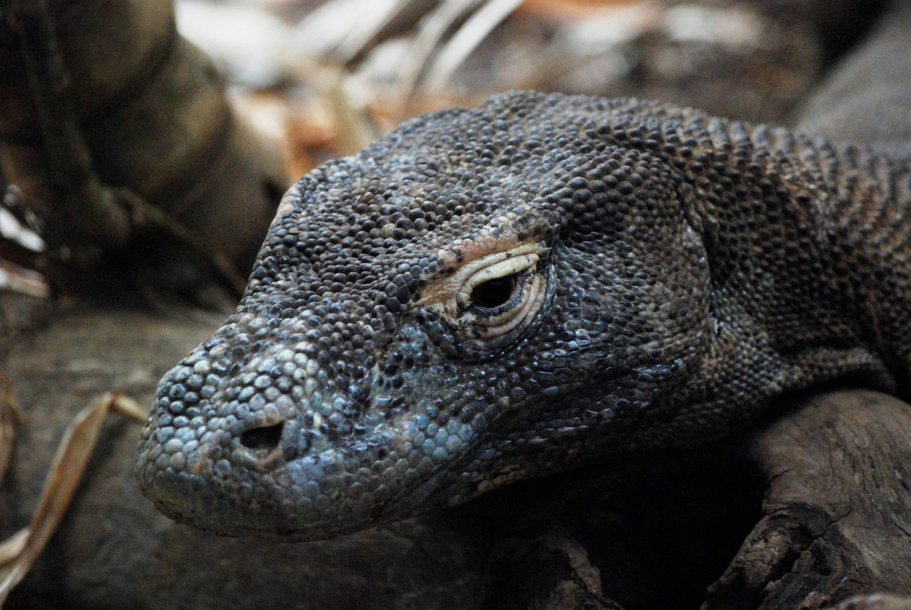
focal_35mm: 255
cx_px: 456
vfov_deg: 5.4
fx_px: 6460
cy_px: 305
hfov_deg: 8.1
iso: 1600
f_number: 4.5
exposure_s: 1/160
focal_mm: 170
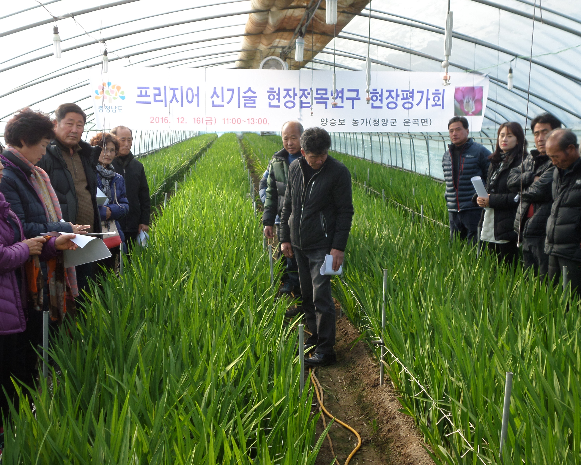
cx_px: 316
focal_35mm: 49
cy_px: 257
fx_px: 843
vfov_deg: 30.8
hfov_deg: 38.0
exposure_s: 1/180
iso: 80
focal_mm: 7.6
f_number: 3.9
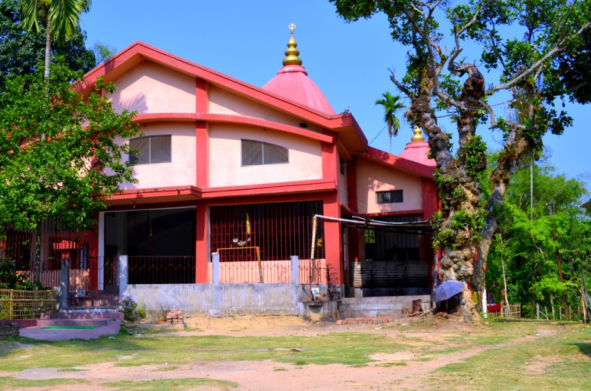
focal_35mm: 43
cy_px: 209
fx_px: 704
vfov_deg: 31.0
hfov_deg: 45.5
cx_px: 270
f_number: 9
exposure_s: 1/320
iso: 100
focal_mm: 26
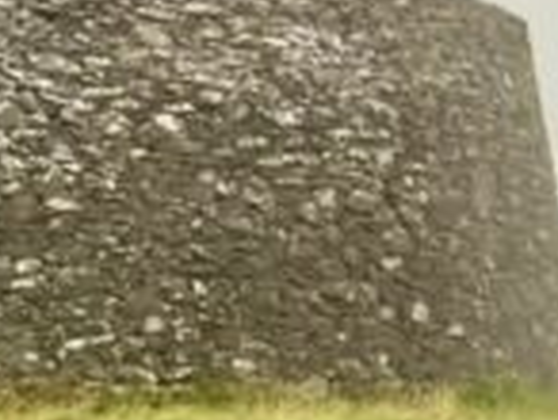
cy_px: 347
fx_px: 2939
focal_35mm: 182
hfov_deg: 9.7
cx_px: -726
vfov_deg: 8.2
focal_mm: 5.7
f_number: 1.5
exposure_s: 1/121
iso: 40
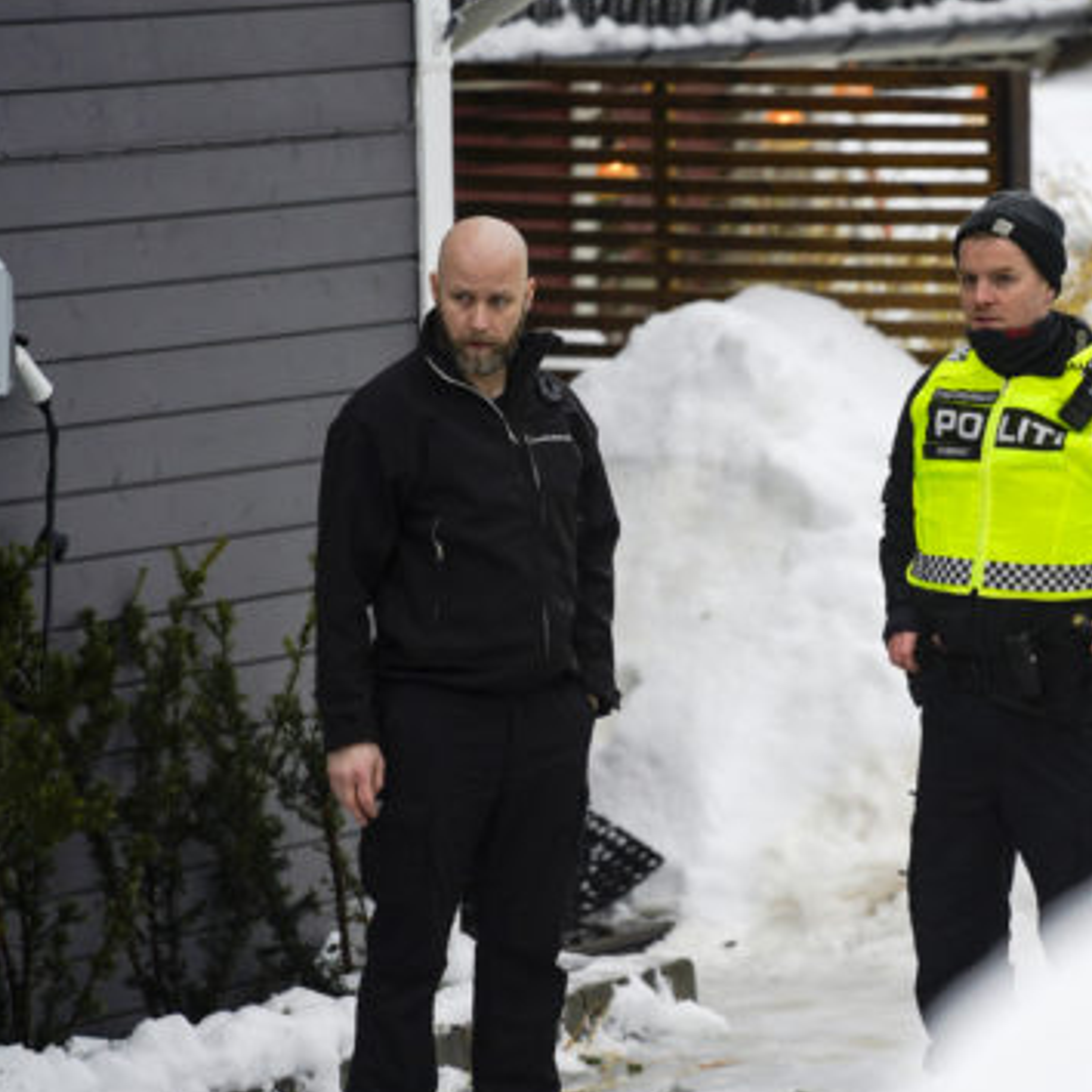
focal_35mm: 310
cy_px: 642
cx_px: 856
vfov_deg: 5.6
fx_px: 11064
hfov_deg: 5.6
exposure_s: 1/640
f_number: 2.8
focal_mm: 200
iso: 200
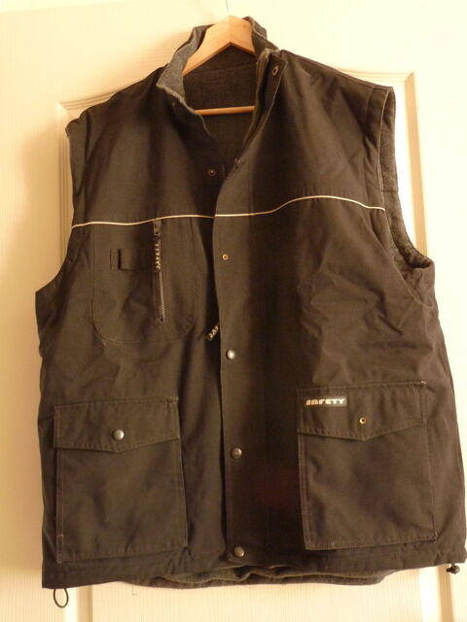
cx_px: 234
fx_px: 666
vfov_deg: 50.1
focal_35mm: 37
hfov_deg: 38.7
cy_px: 311
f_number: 3
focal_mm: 6.5
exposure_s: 1/6
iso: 400
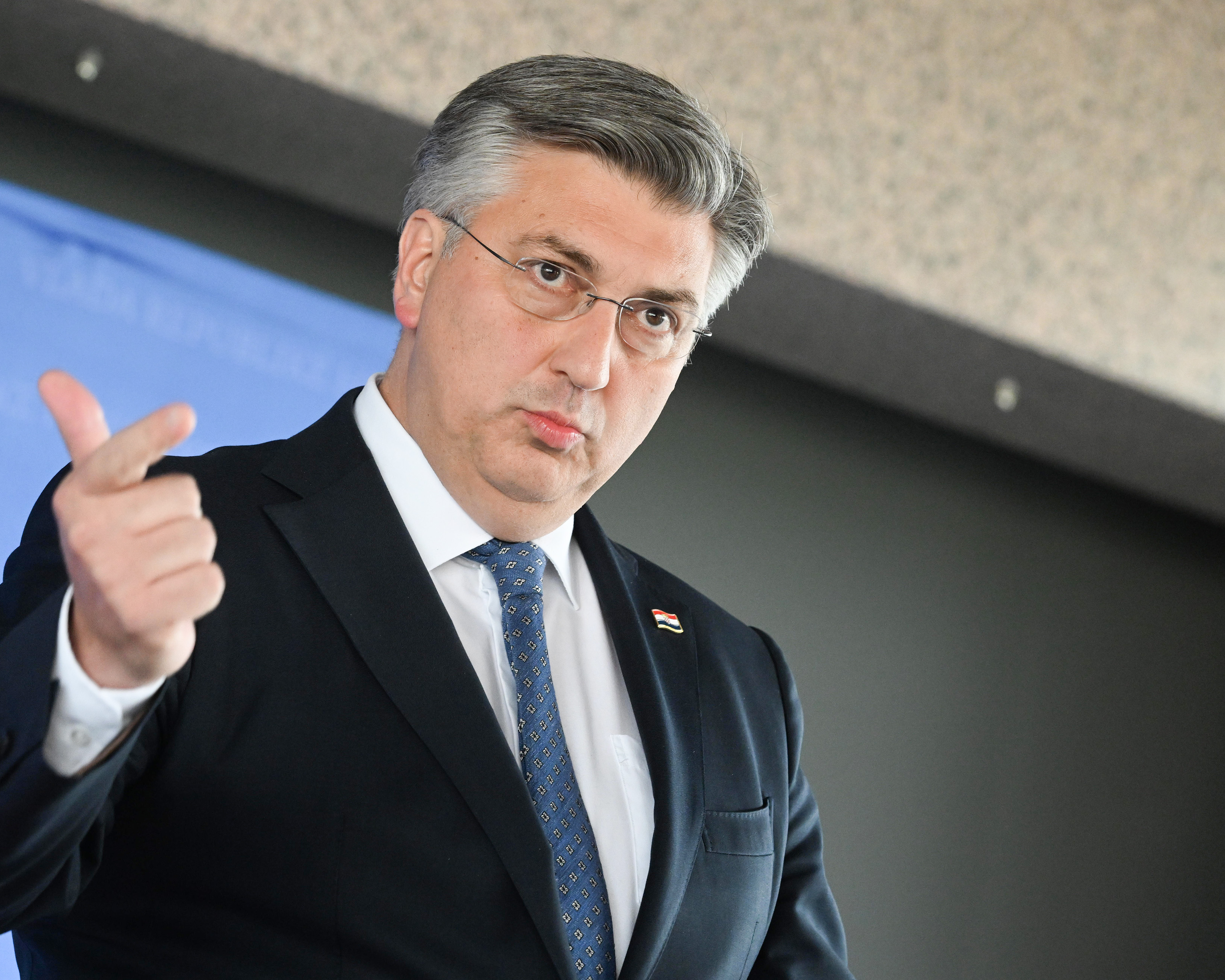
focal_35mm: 170
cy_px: 489
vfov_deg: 9.1
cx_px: 531
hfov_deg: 11.3
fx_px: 6163
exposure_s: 1/250
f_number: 7.1
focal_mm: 150
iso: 4000
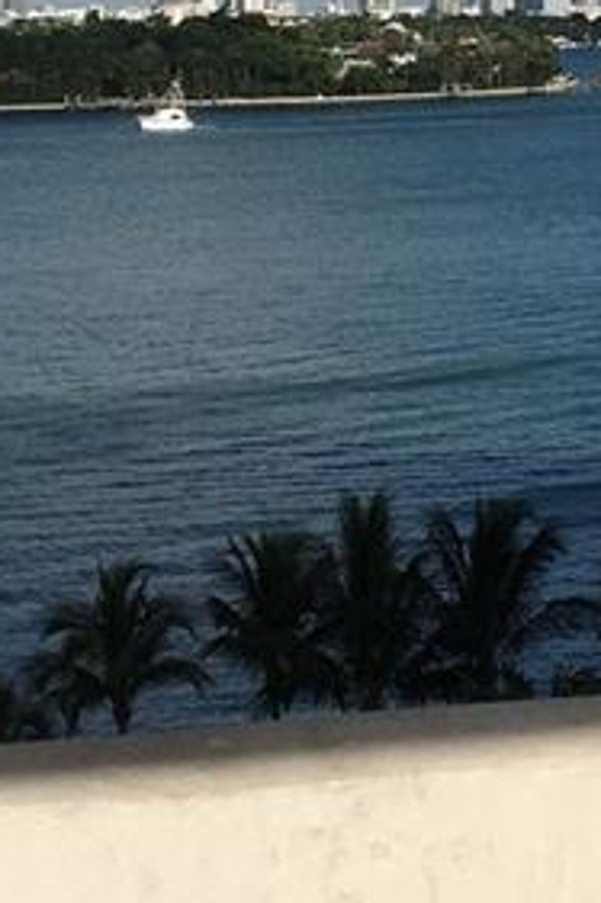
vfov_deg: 15.8
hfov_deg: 10.6
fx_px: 3234
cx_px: 479
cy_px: 164
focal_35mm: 129
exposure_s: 1/4049
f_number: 2.2
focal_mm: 4.15
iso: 25
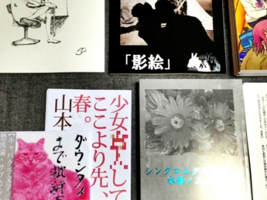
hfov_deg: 29.8
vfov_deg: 22.5
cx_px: 124
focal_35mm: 65
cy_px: 88
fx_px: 501
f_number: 2.4
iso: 50
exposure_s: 1/24
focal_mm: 4.28
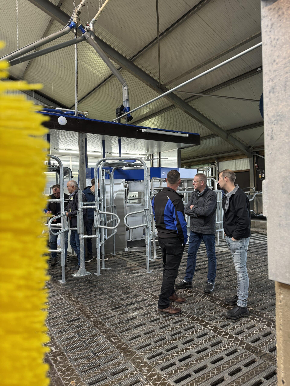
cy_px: 193
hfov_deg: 56.8
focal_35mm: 24
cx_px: 145
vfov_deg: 71.6
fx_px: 268
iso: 200
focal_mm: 6.76
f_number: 1.78
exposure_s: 1/50
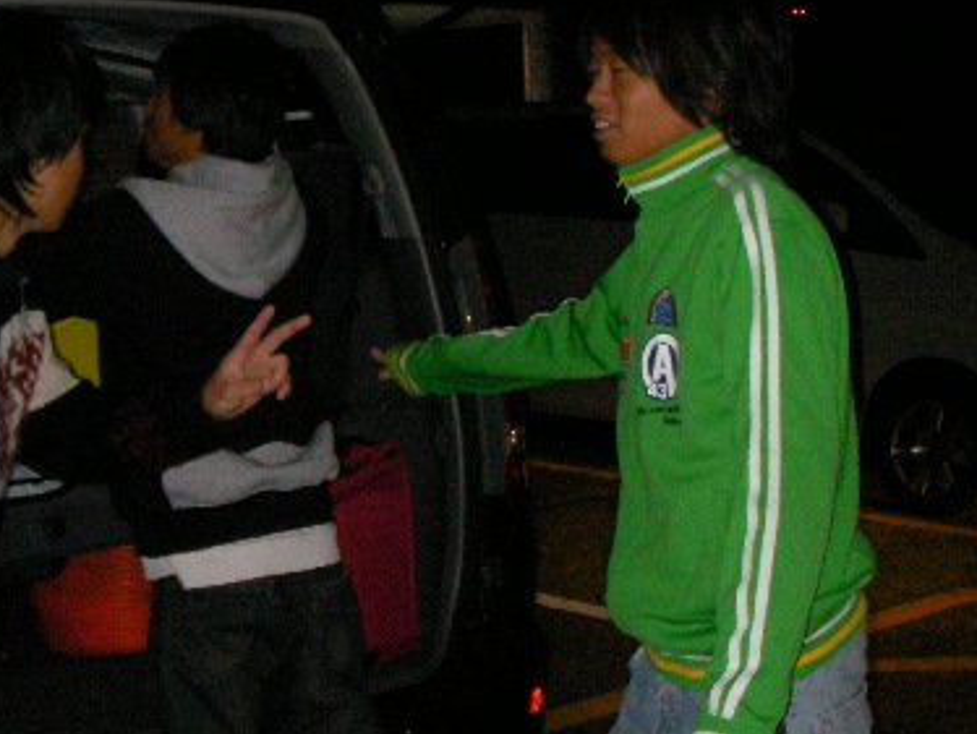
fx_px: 1836
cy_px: 316
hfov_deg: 29.4
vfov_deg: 22.6
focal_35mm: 65
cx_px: 274
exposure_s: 1/30
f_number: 3.5
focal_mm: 6.3
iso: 400
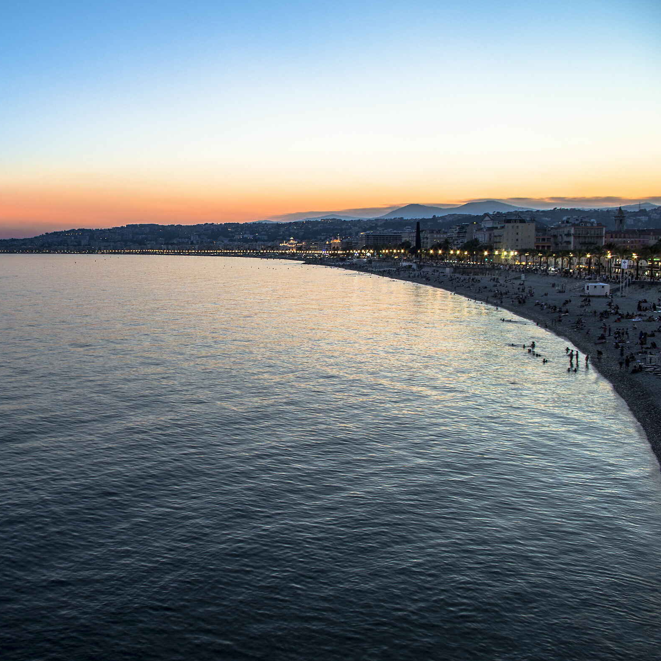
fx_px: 756
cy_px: 328
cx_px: 164
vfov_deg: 47.2
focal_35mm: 35
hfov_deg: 45.5
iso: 200
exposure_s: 1/6
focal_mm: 18
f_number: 10
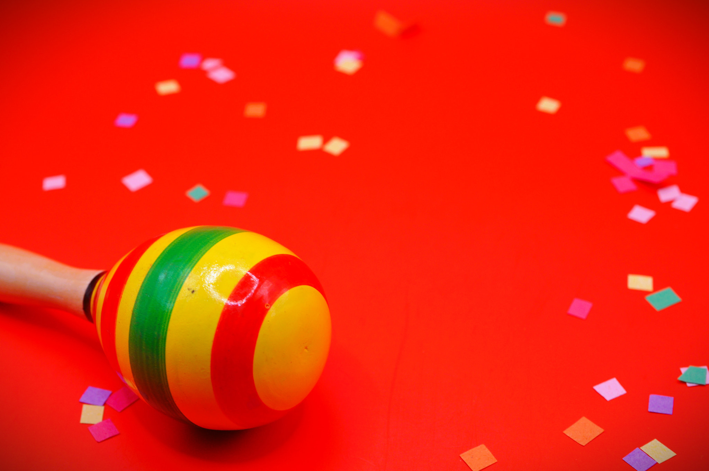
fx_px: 1180
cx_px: 354
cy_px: 236
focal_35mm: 60
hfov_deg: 33.4
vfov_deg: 22.6
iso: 320
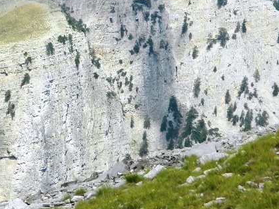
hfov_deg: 9.4
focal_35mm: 207
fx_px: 1668
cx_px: -59
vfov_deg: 7.1
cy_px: -73
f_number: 4
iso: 80
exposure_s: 1/800
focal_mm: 12.6
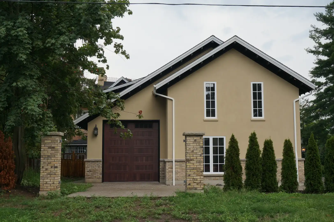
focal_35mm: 45
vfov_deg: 29.8
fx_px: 417
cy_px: 111
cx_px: 167
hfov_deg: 43.6
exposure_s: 1/60
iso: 125
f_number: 10
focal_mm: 30
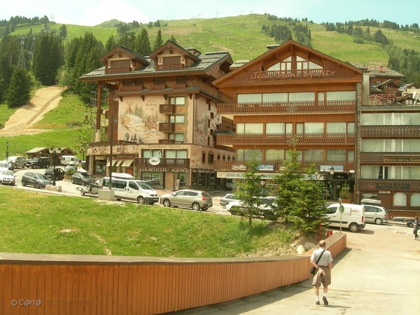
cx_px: 210
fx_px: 497
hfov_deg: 45.8
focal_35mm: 41
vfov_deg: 35.1
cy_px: 158
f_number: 4.9
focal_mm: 8.5
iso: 50
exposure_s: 1/190
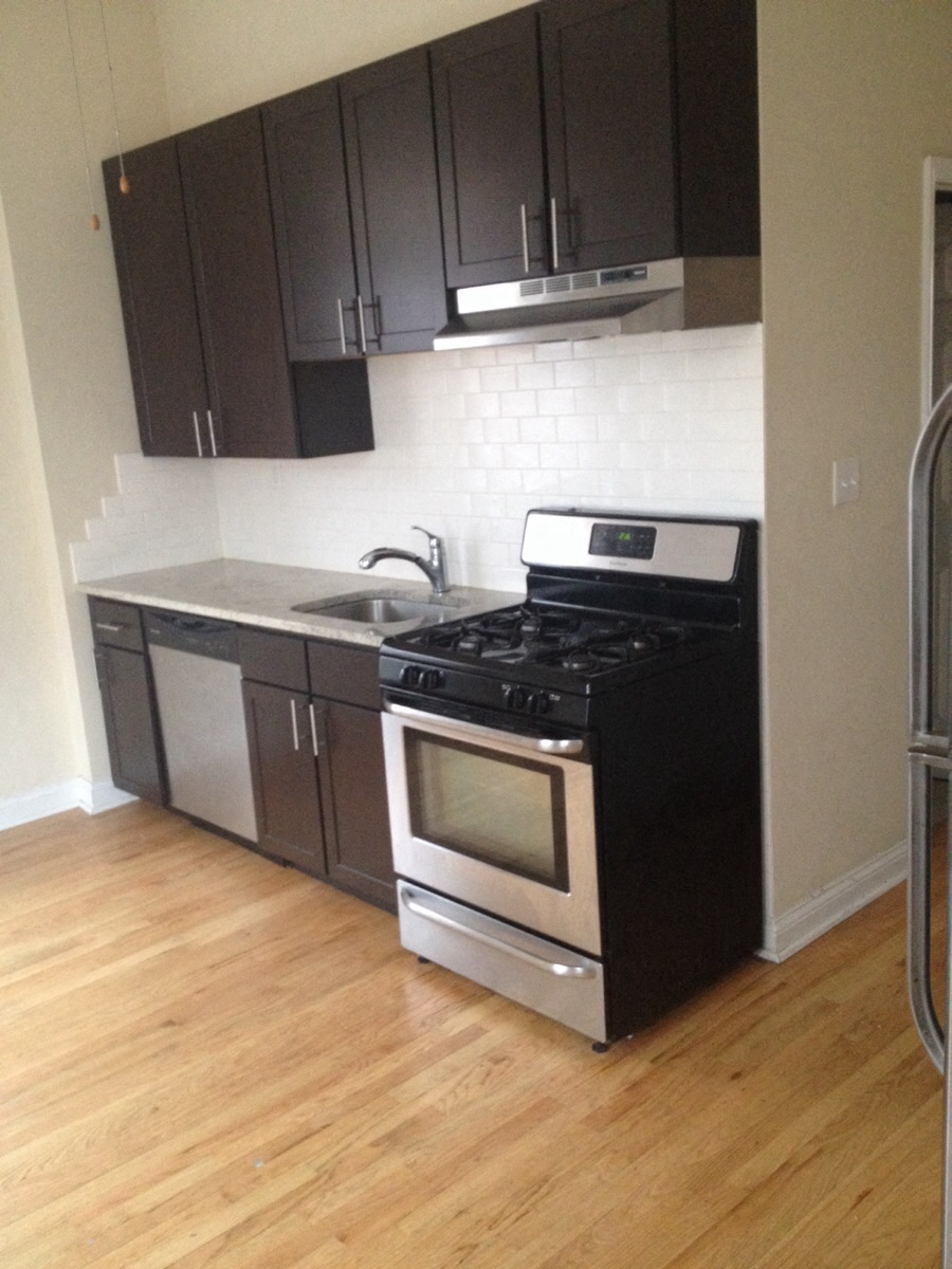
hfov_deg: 40.7
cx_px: 476
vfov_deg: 52.6
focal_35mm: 35
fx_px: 1283
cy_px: 634
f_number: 2.4
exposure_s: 1/20
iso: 250
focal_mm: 4.28
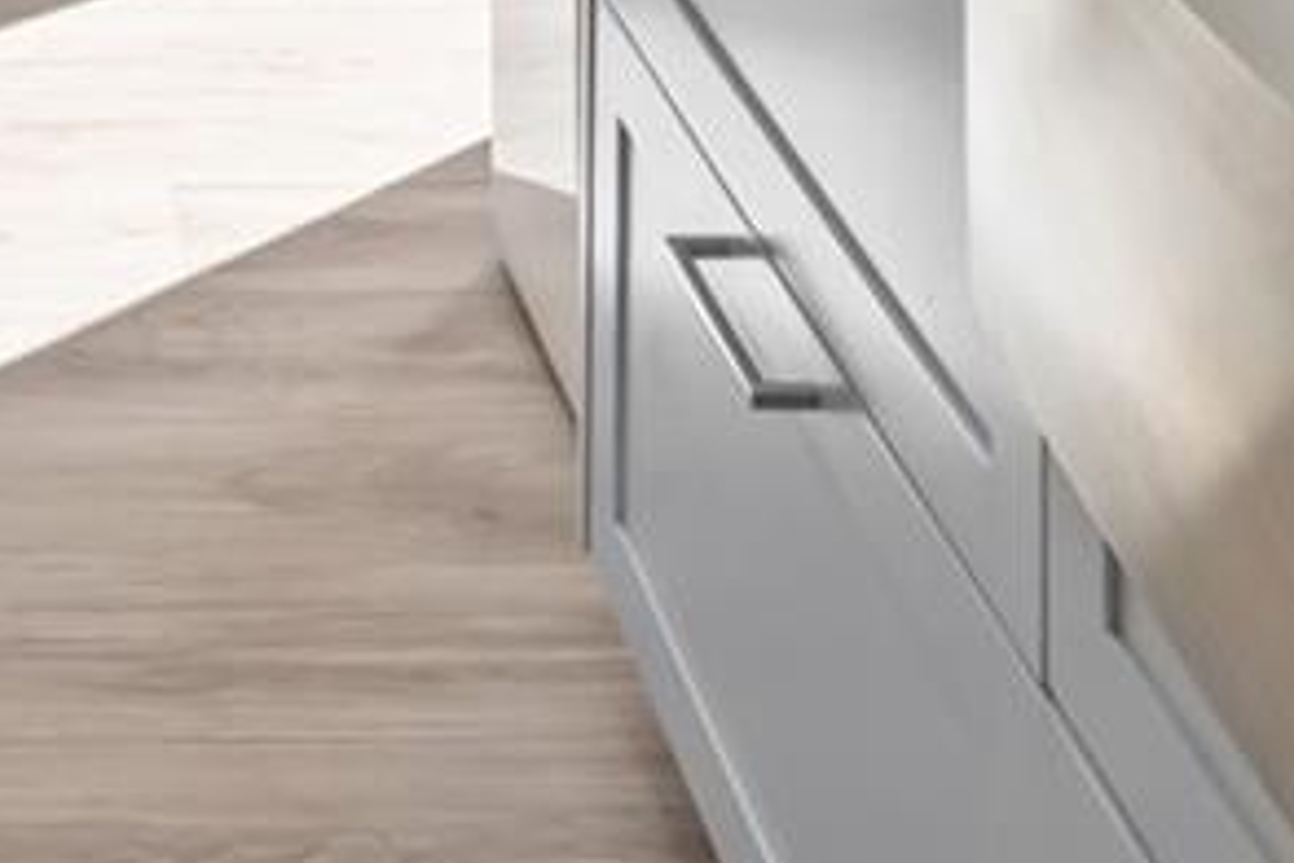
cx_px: -154
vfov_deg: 12.0
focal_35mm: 87
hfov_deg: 22.0
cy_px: -1339
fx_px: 3127
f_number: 16
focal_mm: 16
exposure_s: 1/3
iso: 250
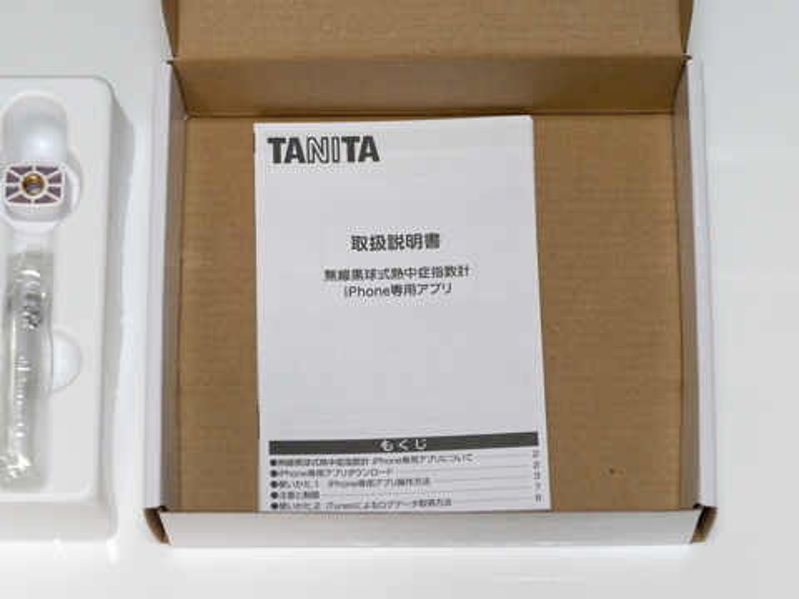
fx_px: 2770
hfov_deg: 16.4
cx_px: 400
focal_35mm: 120
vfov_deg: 12.3
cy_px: 300
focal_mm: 60
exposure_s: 1/125
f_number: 4.5
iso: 1000
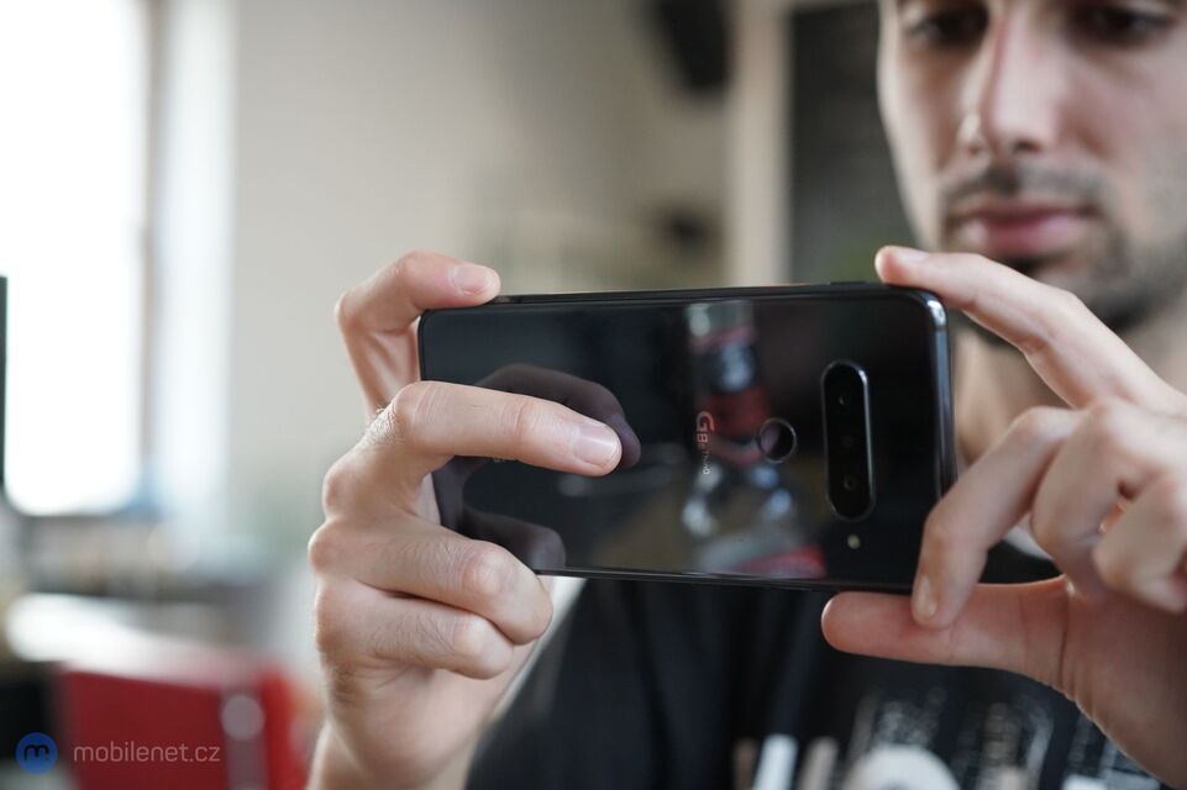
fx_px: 1813
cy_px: 395
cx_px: 594
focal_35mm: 55
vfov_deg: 24.6
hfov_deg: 36.3
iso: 5000
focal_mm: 55
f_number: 3.5
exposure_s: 1/800
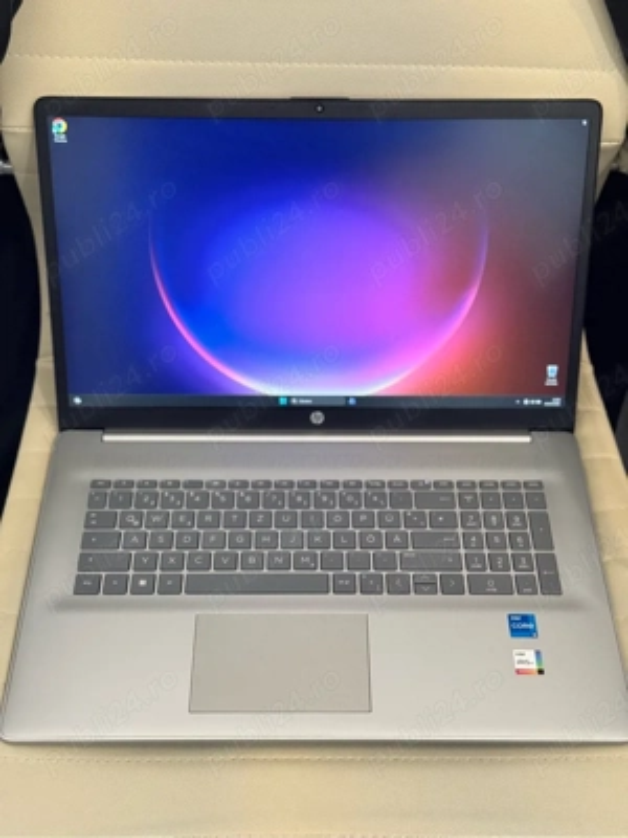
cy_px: 419
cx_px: 314
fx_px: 1161
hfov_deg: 30.3
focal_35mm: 48
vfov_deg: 39.7
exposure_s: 1/60
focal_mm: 6.76
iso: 250
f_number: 1.78
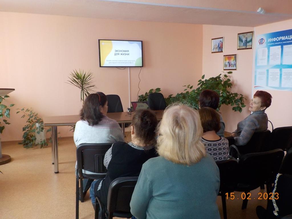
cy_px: 110
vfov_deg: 46.8
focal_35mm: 30
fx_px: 253
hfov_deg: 60.0
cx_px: 146
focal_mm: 4.1
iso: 220
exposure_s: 1/30
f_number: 3.3
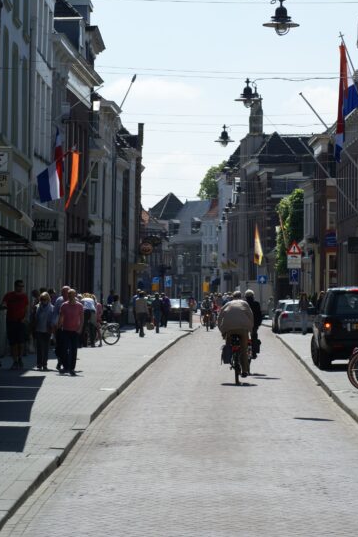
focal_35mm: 151
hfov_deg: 9.1
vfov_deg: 13.6
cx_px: 193
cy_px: 239
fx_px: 2252
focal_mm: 90
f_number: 10
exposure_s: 1/200
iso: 100
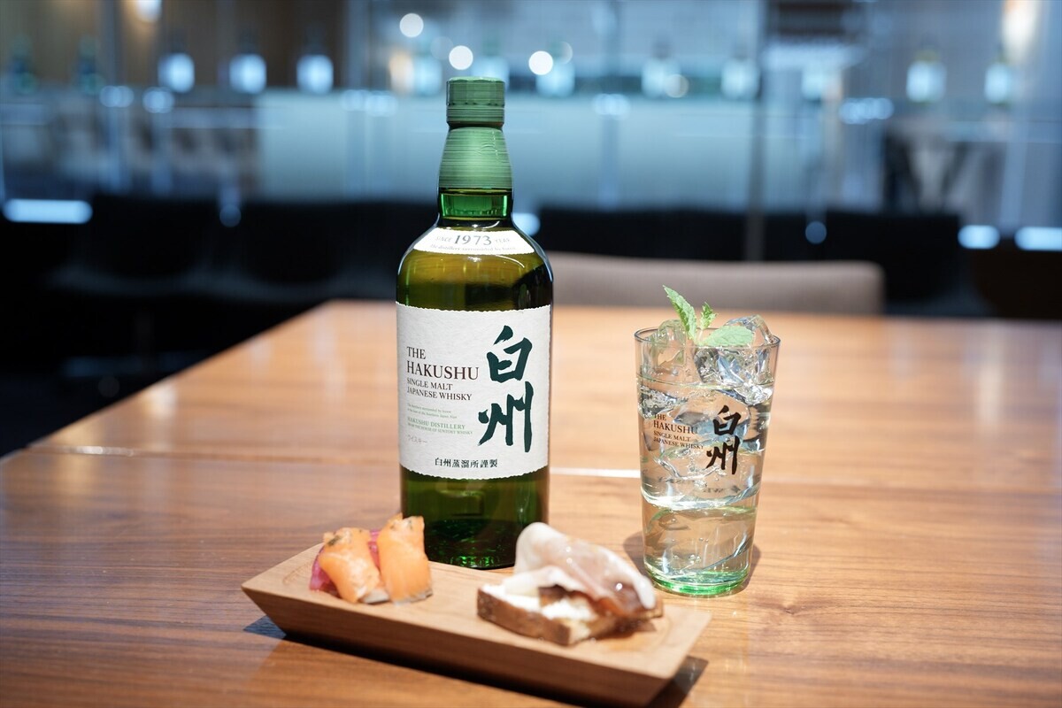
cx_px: 531
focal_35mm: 35
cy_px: 354
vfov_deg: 37.9
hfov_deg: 54.4
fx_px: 1032
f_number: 2.8
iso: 320
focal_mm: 35
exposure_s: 1/40
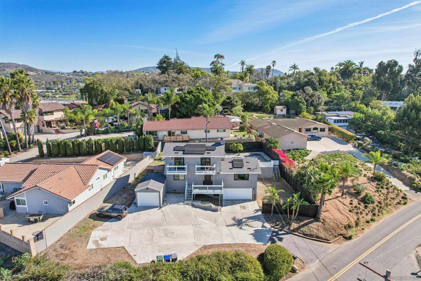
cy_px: 140
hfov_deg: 78.6
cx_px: 210
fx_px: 257
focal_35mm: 22
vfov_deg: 57.2
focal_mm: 8.4
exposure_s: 1/1500
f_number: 2.8
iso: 100
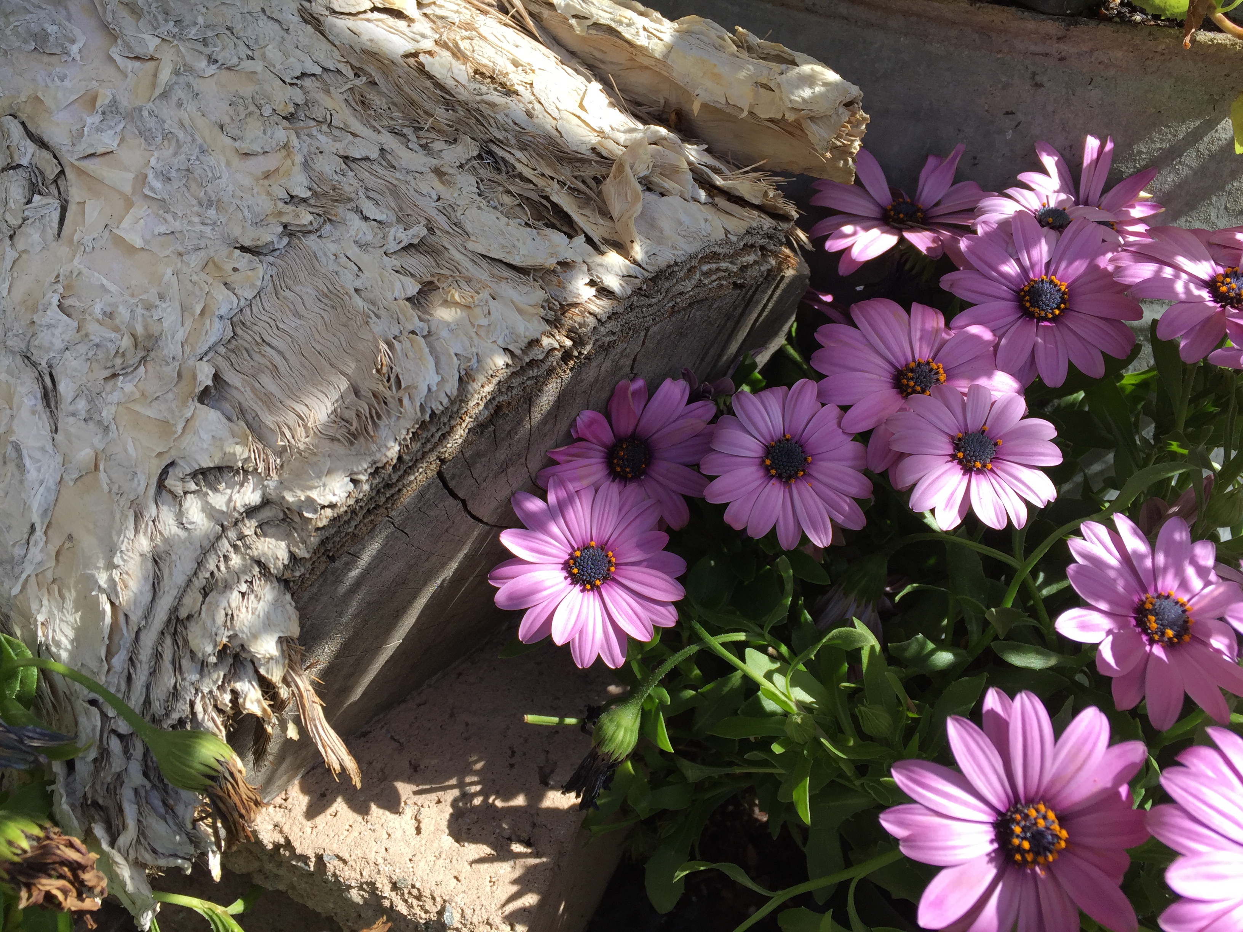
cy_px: 466
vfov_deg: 48.2
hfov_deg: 61.7
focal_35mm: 29
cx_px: 622
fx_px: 1041
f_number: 2.2
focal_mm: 4.15
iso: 32
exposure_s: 1/1014
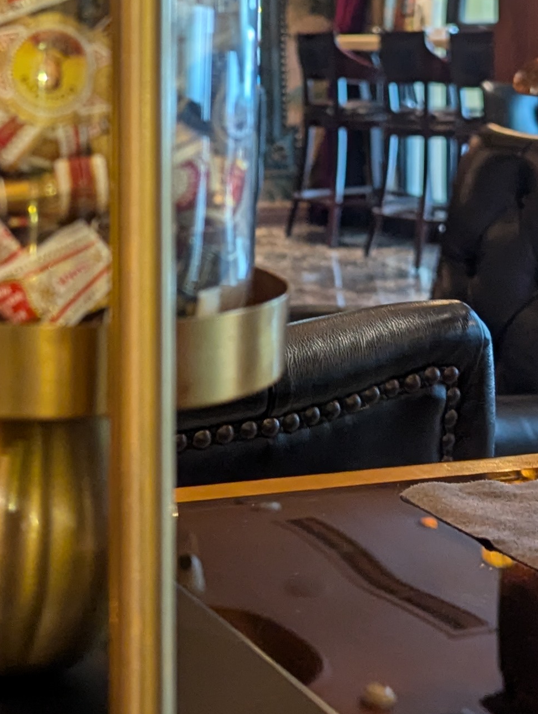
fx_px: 1571
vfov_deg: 24.9
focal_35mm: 76
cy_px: 79
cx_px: 58
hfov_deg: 19.1
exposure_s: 1/100
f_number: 1.85
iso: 377
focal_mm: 6.81
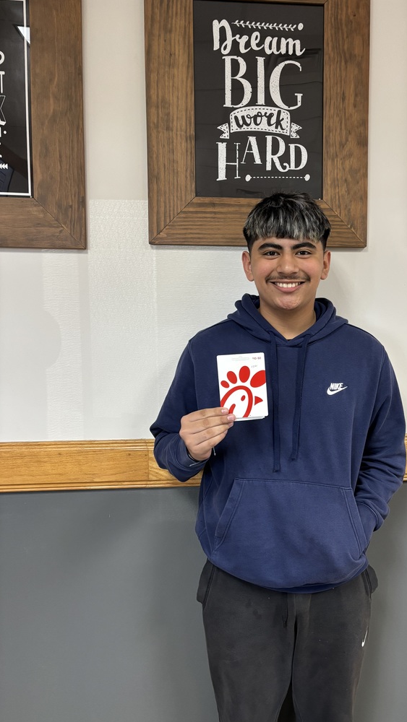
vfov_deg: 66.0
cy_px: 368
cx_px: 277
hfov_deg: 39.6
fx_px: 556
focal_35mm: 29
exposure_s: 1/60
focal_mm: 5.96
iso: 250
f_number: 1.6
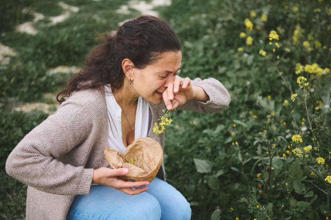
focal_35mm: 60
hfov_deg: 33.4
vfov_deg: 22.6
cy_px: 110
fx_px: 551
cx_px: 166
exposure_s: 1/500
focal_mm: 60
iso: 200
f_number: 2.8
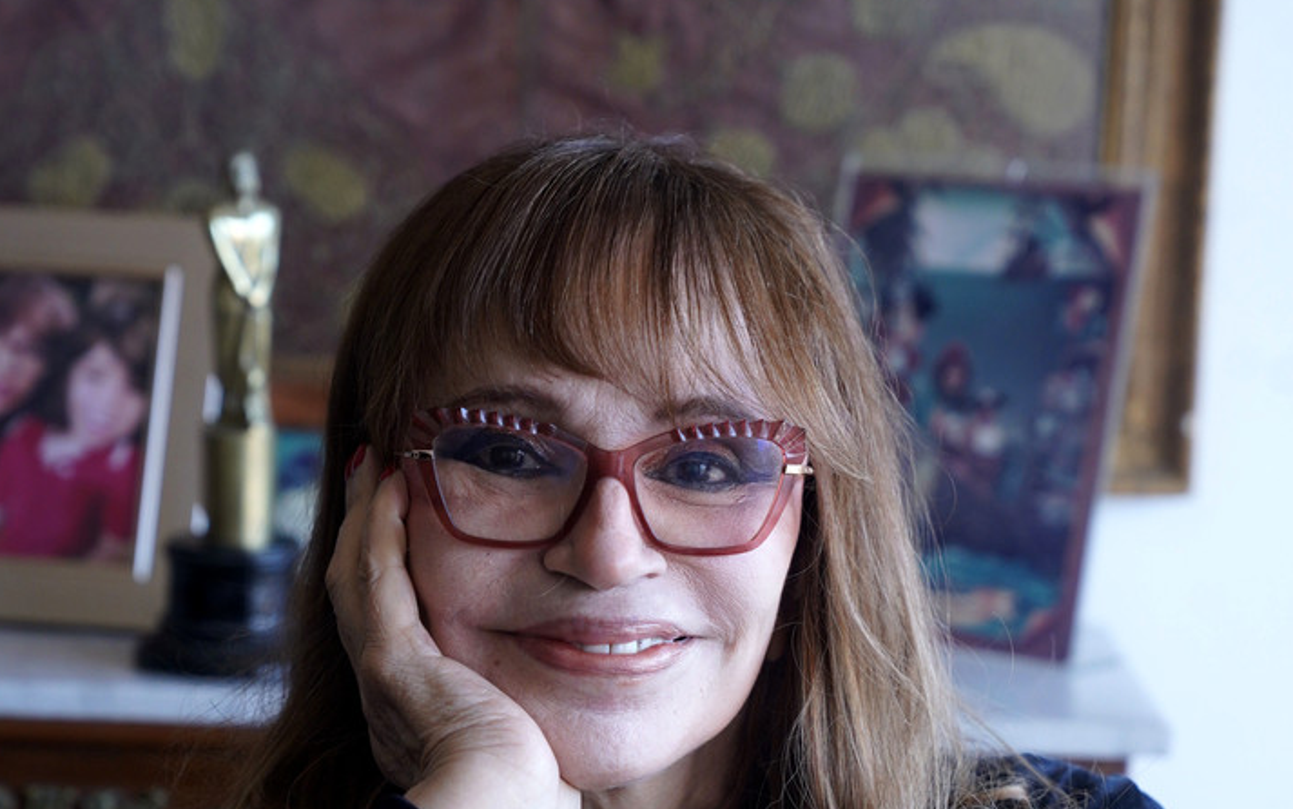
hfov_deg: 19.3
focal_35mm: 108
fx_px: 3807
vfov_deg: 12.1
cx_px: 642
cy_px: 706
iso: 1000
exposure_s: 1/250
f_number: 4
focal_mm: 70
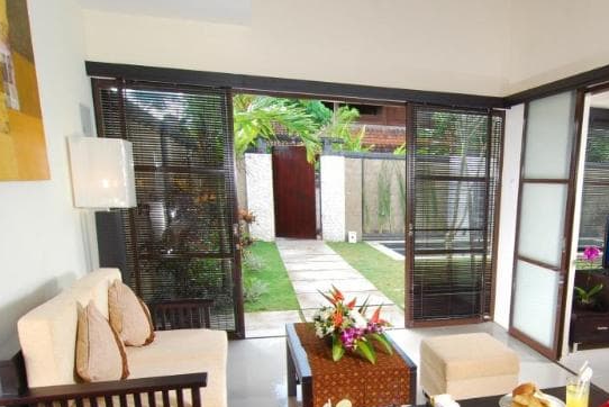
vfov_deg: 41.3
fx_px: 525
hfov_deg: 58.1
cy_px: 300
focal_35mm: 31
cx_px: 431
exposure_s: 1/25
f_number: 9
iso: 160
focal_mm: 14
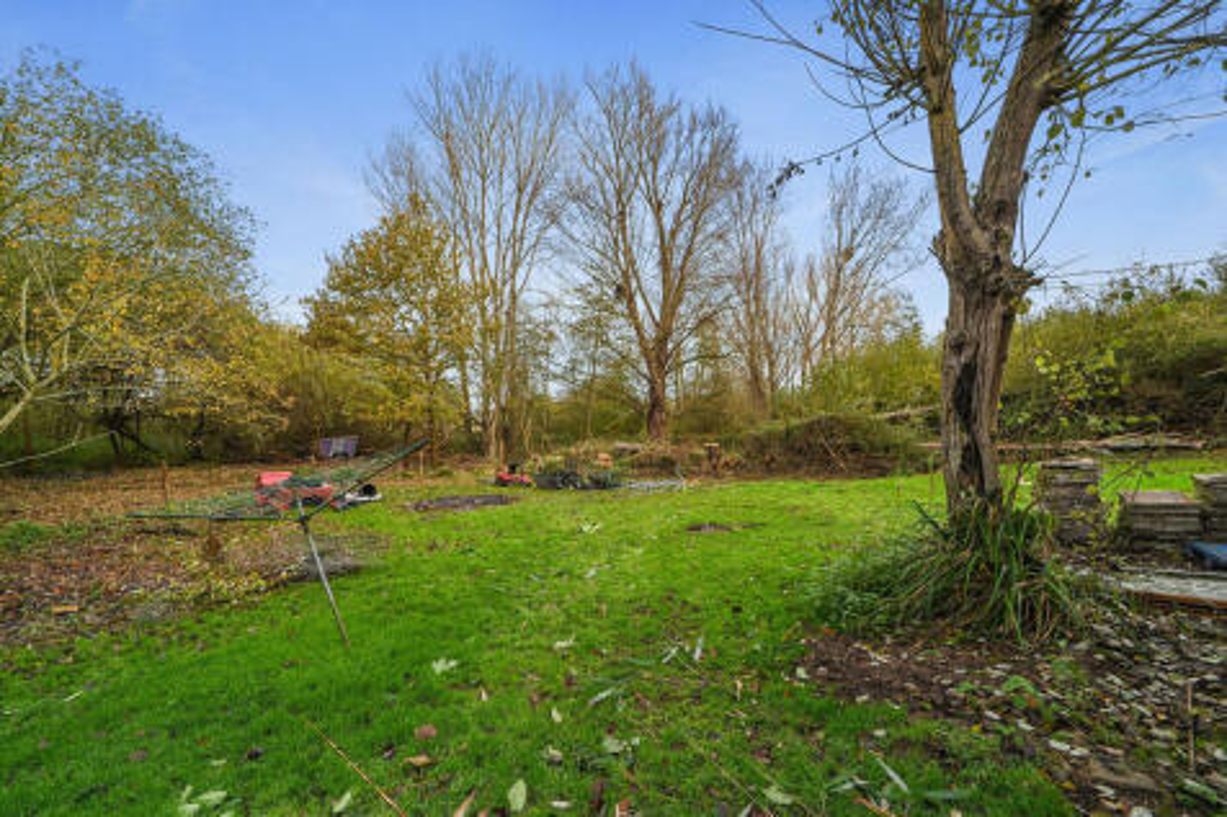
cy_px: 408
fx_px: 477
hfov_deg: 104.3
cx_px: 614
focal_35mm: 14
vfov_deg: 81.2
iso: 500
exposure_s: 1/125
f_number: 8
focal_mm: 14
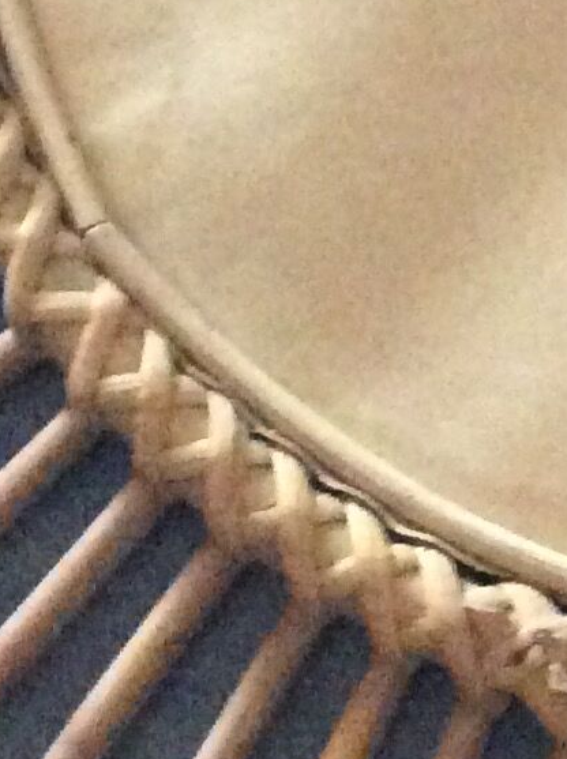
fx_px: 3263
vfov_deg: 12.8
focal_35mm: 149
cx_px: 876
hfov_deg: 9.6
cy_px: -279
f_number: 2.4
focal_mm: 3.3
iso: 500
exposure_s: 1/17
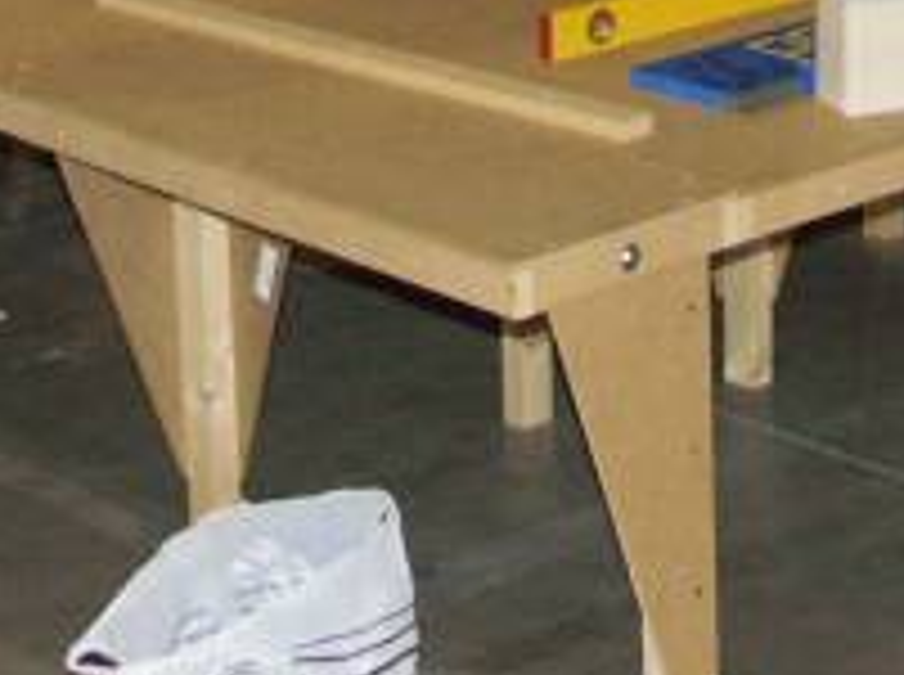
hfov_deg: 13.8
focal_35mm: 143
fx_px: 3728
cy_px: -374
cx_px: 630
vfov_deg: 10.0
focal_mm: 7.2
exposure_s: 1/50
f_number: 2.8
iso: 200
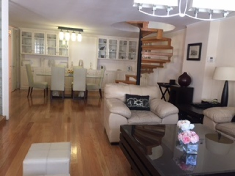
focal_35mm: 29
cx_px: 118
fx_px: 197
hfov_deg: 61.7
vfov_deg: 48.2
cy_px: 88
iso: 250
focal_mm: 4.15
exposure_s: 1/24
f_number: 2.2
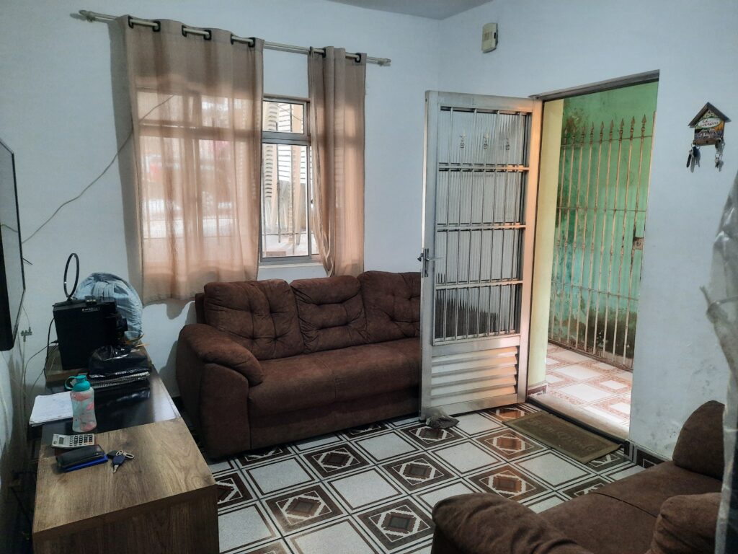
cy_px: 277
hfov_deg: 69.4
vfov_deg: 54.9
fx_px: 533
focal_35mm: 25
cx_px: 369
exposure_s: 1/40
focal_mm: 4.6
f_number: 2
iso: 320
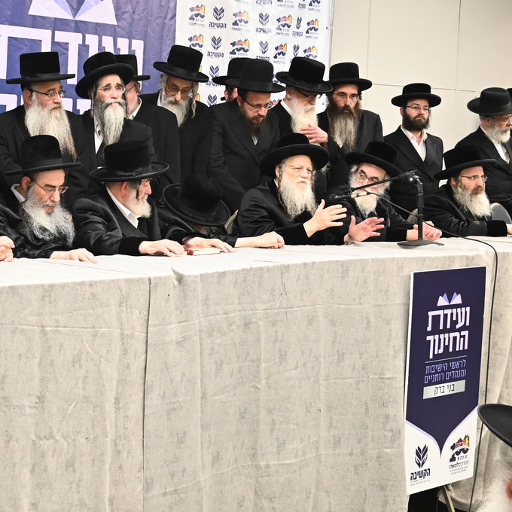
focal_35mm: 70
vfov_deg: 24.6
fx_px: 1171
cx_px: 14
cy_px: 234
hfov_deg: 23.7
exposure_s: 1/125
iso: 2500
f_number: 6.3
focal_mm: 40
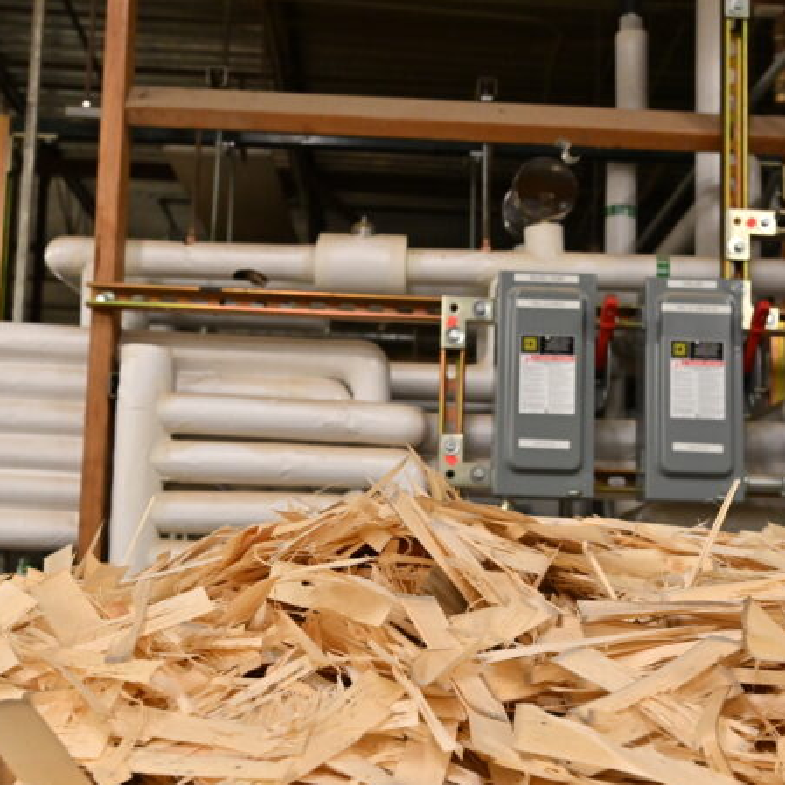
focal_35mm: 54
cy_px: 442
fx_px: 1385
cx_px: 453
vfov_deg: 31.6
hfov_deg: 31.6
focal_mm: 24
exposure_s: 1/100
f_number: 5
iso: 1000
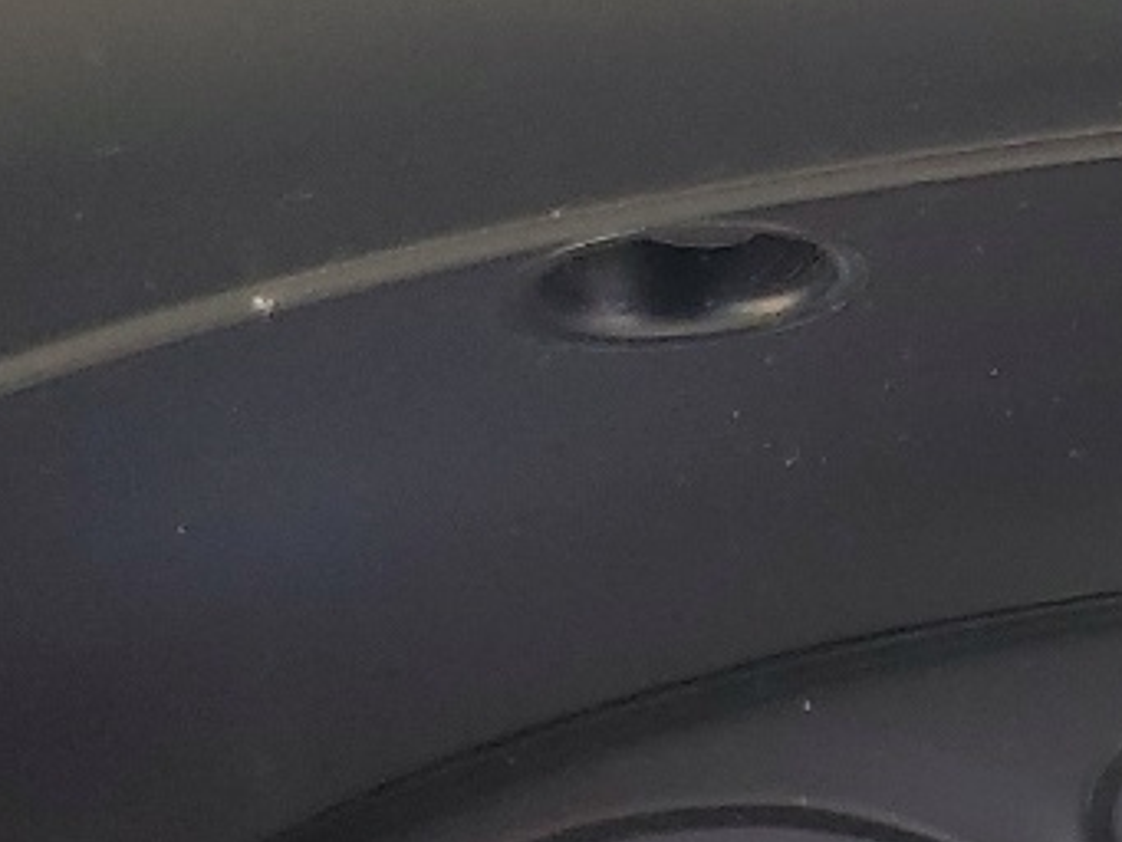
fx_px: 3956
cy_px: 1115
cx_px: 1698
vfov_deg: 11.8
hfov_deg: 14.9
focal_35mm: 122
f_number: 1.5
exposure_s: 1/238
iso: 50
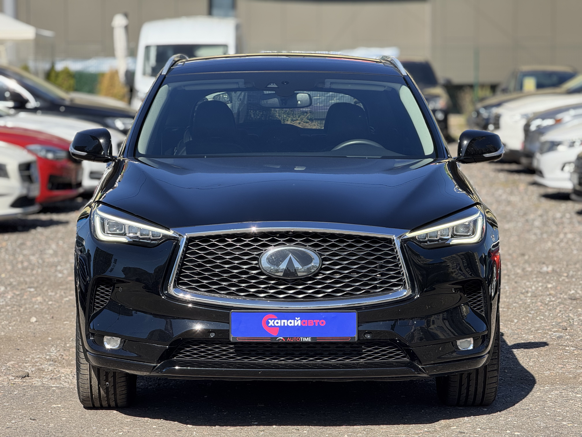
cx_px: 291
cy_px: 218
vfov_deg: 12.3
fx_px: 2018
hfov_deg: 16.4
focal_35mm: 120
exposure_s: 1/830
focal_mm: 15.66
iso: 50
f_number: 2.8
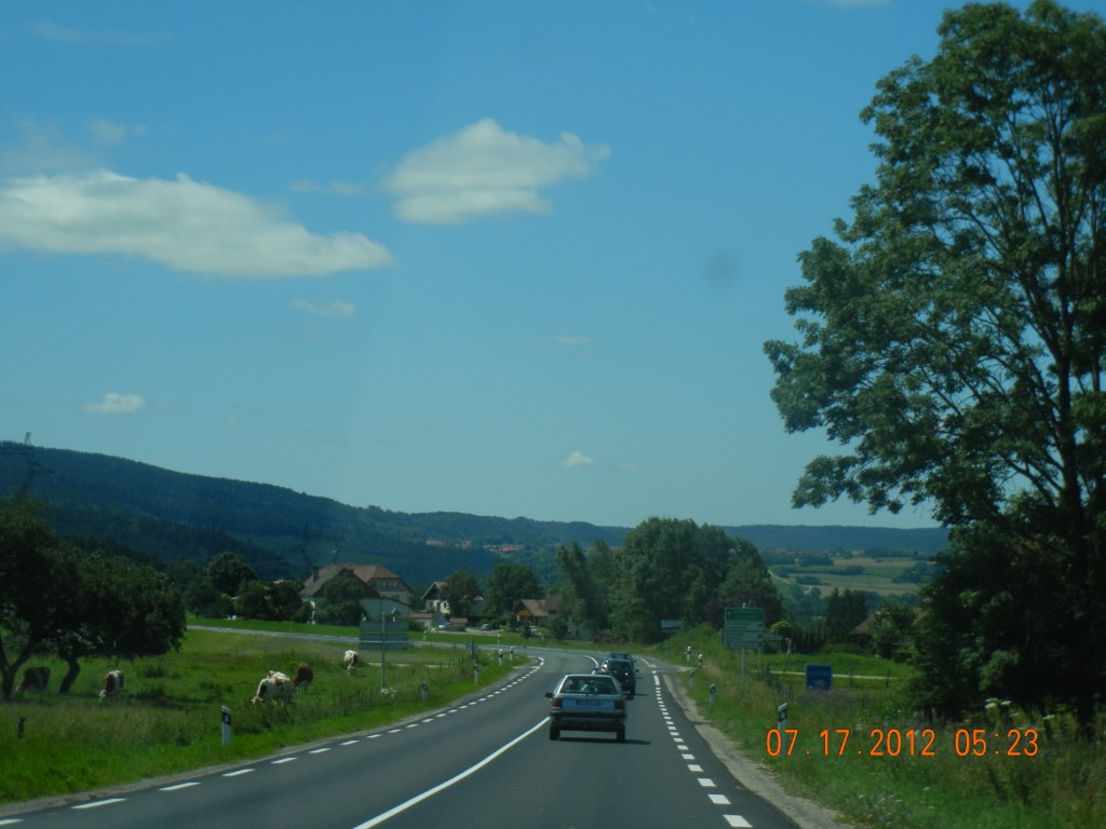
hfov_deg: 19.3
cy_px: 414
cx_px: 553
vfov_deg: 14.5
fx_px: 3259
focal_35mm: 102
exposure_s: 1/350
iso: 160
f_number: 9
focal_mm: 18.3
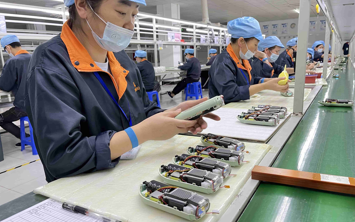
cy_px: 129
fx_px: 271
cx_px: 178
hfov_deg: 66.5
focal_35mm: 28
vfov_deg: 44.4
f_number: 1.6
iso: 200
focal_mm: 5.1
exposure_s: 1/50
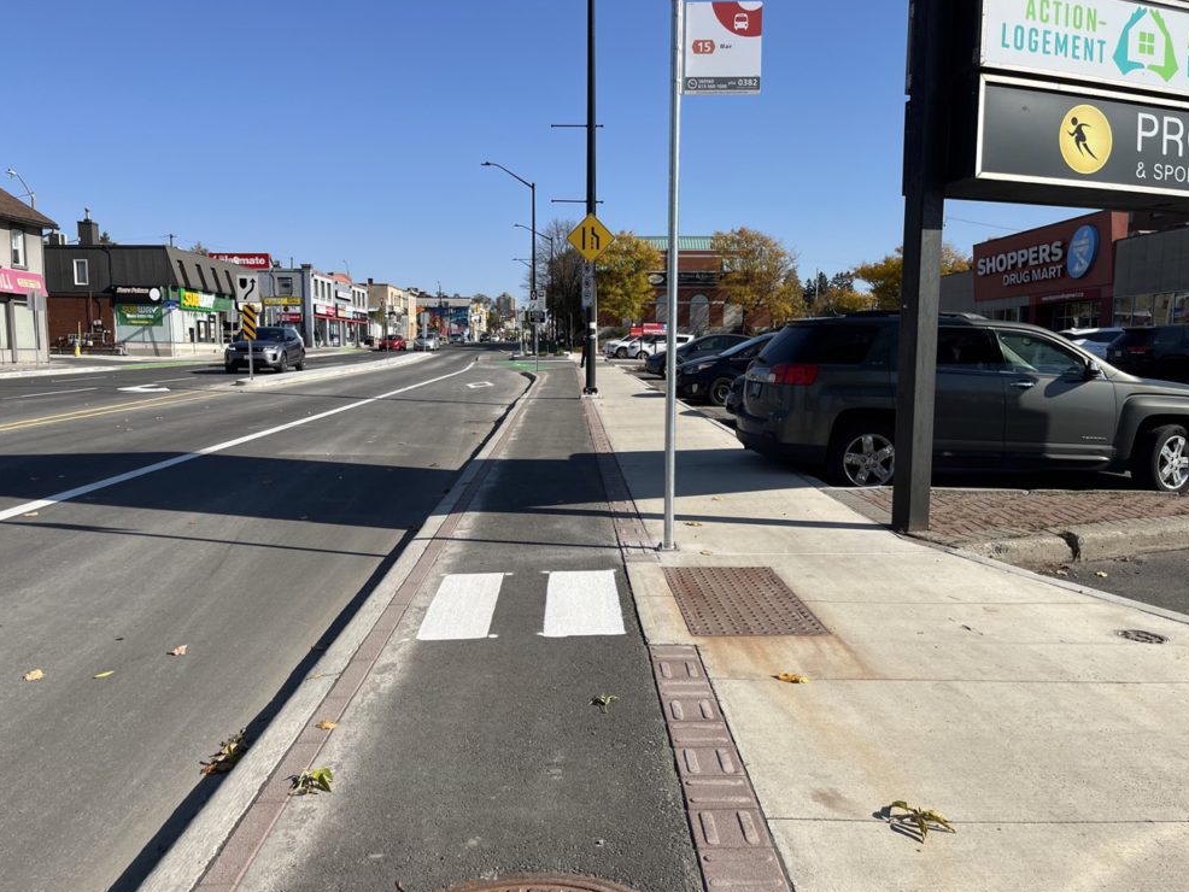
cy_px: 452
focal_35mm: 27
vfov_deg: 51.4
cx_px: 596
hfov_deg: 65.3
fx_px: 928
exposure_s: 1/4310
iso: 50
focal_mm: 5.1
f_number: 1.6
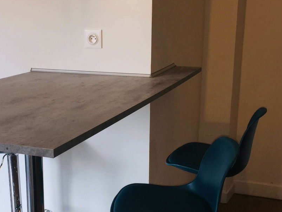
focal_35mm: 58
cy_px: 142
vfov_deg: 25.1
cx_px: 112
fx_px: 472
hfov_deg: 33.1
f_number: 2.2
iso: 32
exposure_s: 1/46
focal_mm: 4.15
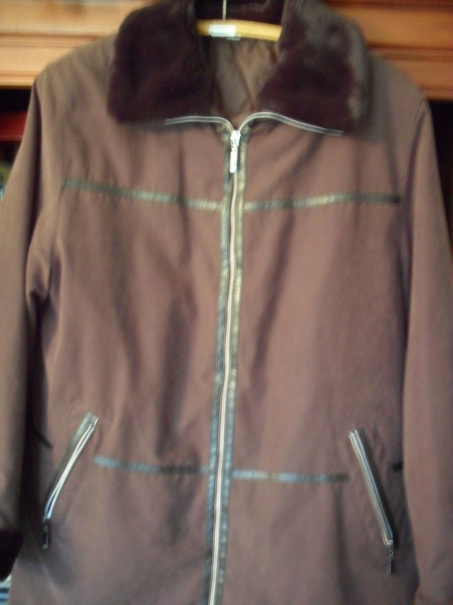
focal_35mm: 35
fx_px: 611
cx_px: 226
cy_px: 302
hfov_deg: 40.7
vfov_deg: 52.6
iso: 400
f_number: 3
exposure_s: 1/3
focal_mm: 6.3
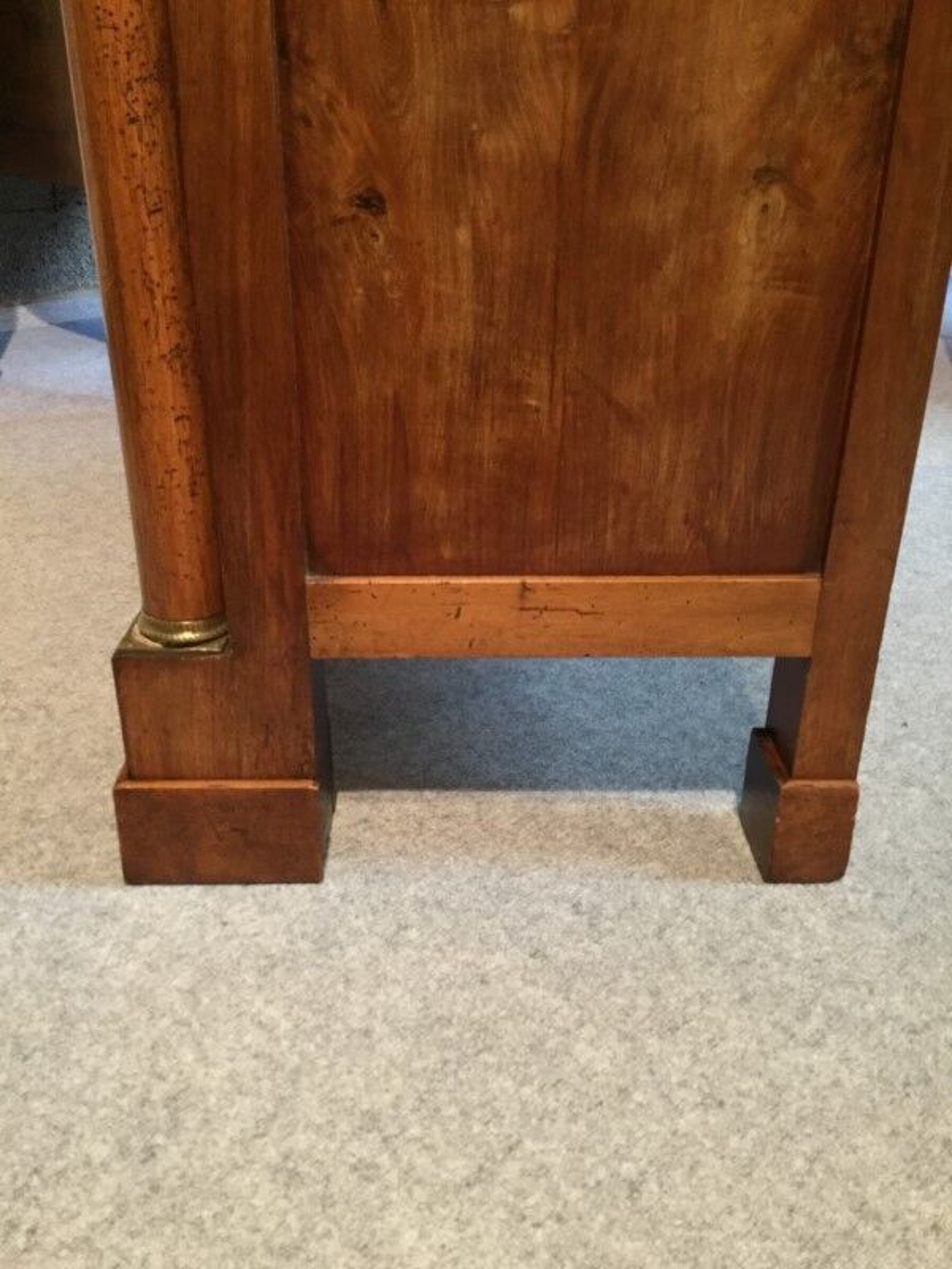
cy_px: 634
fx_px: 1137
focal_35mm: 31
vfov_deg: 58.4
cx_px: 476
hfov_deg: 45.4
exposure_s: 1/33
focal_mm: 3.3
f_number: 2.4
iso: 125
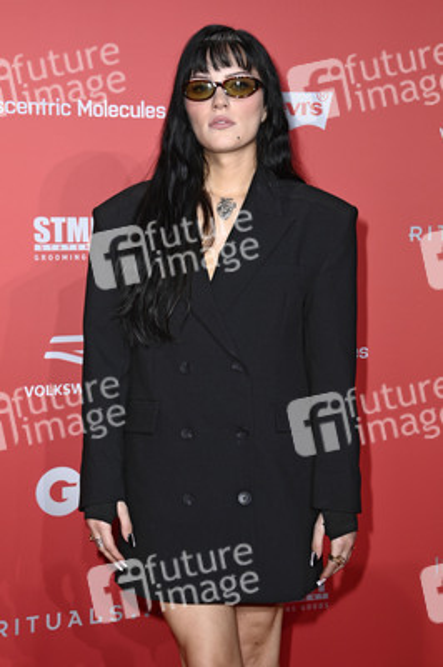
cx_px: 222
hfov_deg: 20.9
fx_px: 1202
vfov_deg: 31.0
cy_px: 334
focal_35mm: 65
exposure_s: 1/250
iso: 800
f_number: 5.6
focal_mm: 65
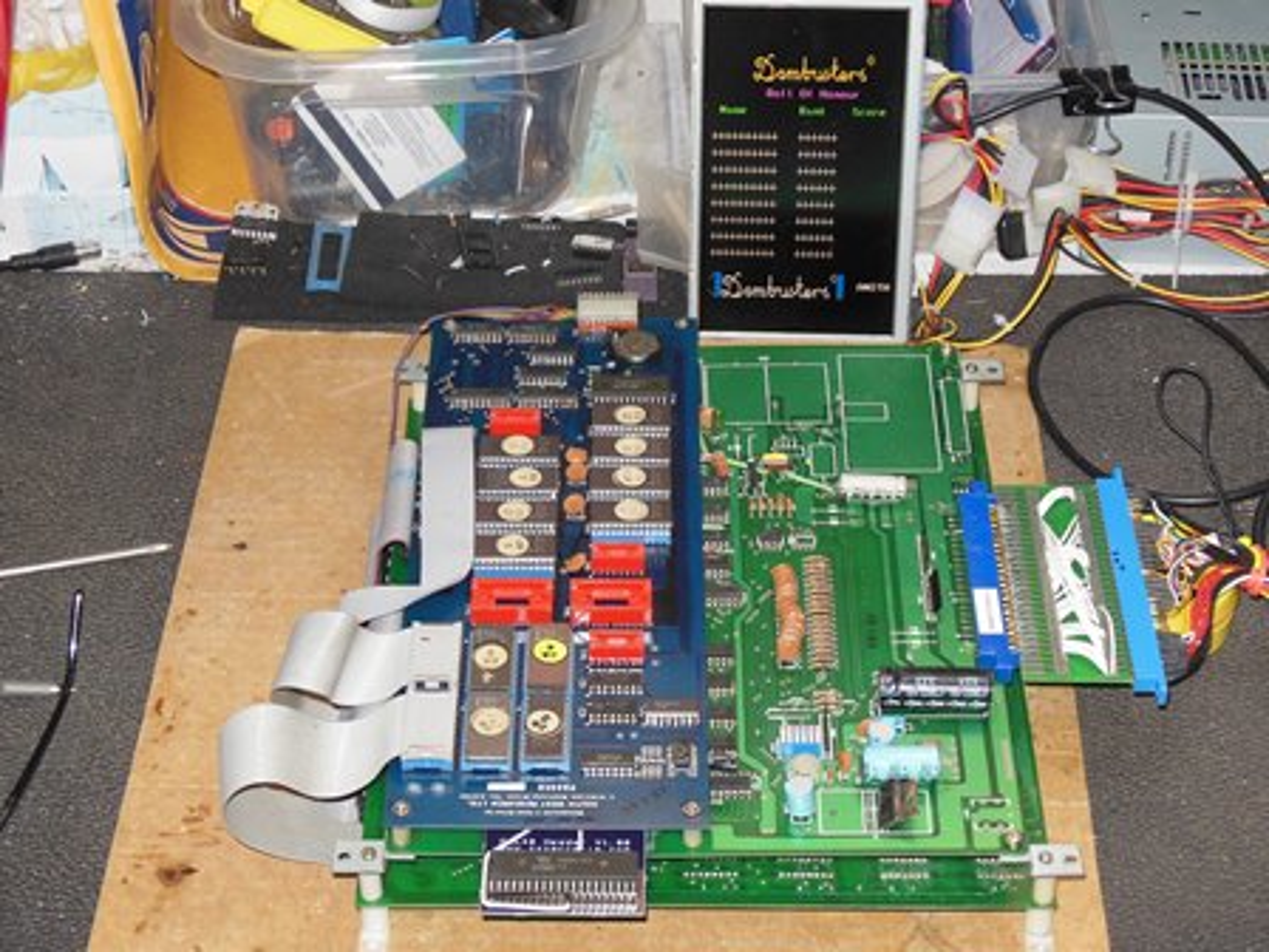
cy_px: 476
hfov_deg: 29.4
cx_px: 634
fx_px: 2420
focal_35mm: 66
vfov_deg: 22.3
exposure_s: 1/60
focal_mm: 11.7
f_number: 4.3
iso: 250
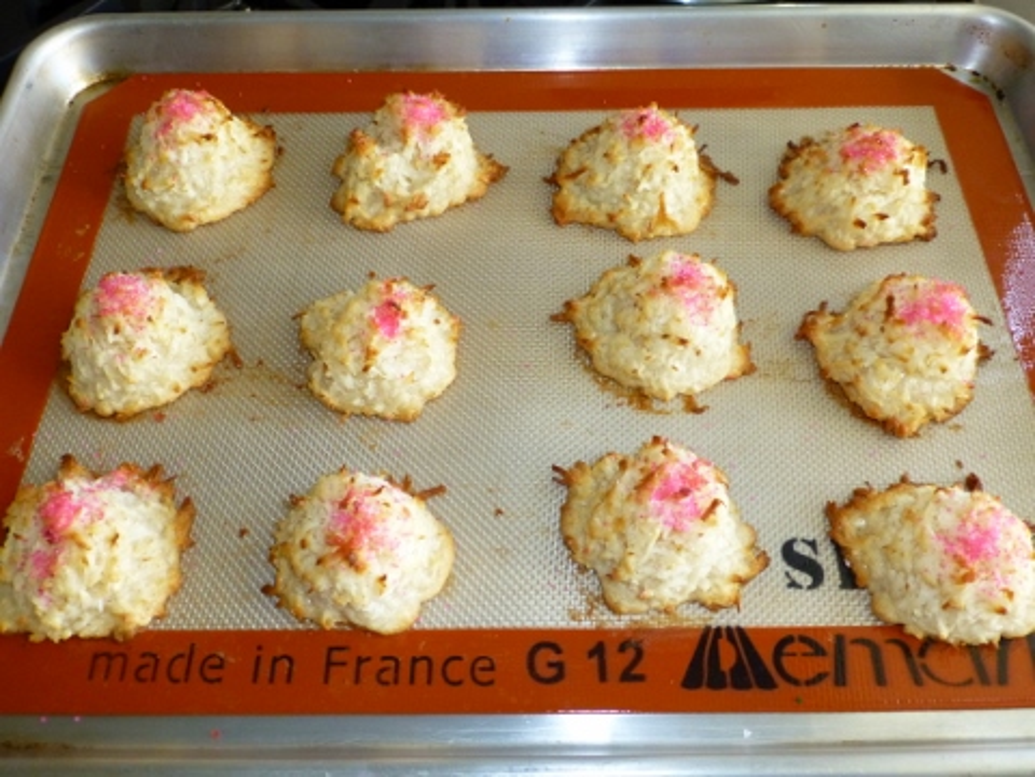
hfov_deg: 60.0
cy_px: 388
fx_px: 897
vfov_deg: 46.8
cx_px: 518
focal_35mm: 30
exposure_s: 1/60
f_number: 3.6
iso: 500
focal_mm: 5.4
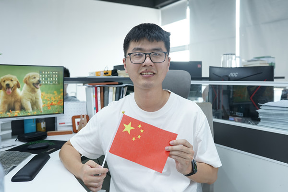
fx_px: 280
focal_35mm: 35
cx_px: 144
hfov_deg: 54.4
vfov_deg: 37.9
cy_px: 96
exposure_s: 1/60
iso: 640
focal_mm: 35
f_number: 4
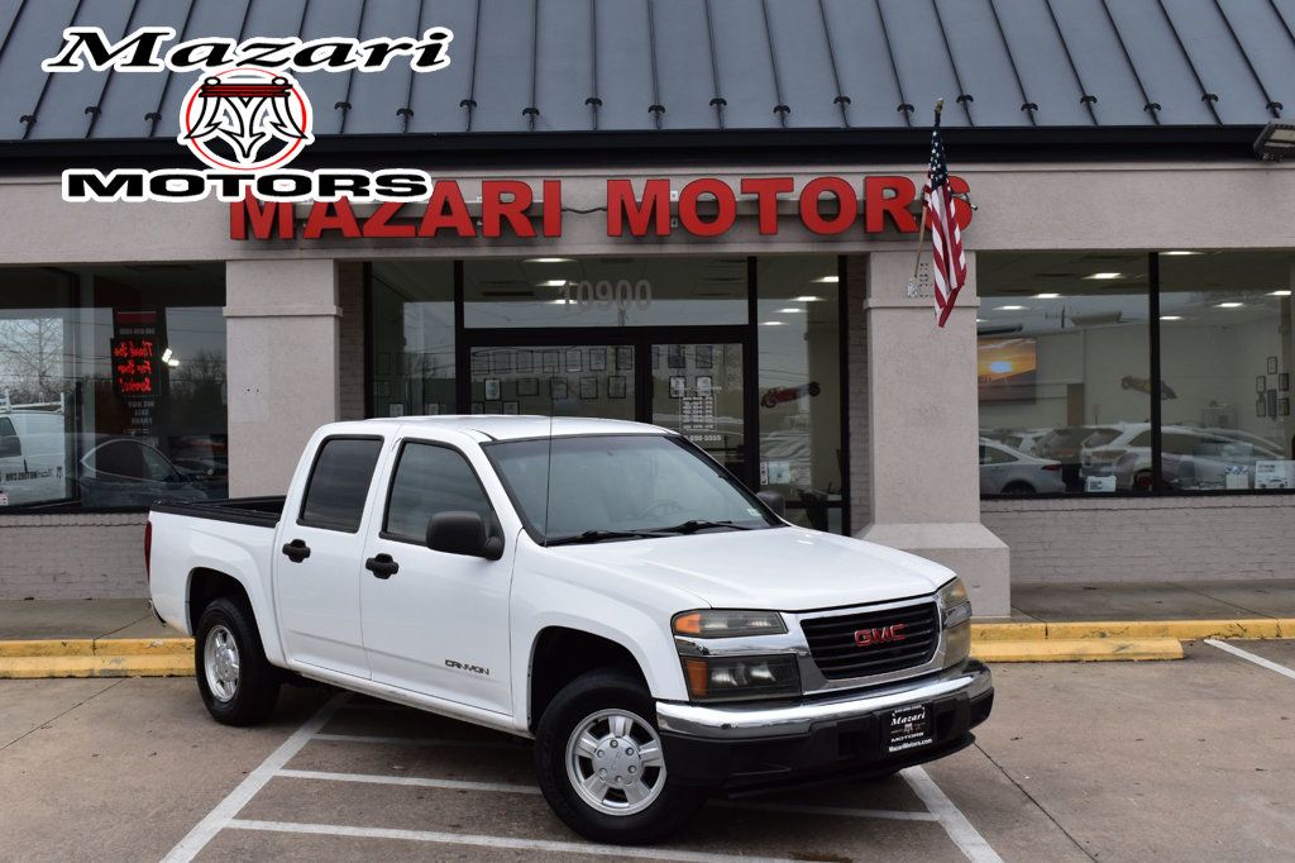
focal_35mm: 45
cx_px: 648
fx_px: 1618
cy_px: 432
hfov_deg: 43.6
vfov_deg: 29.8
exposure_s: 1/160
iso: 400
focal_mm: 30
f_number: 9
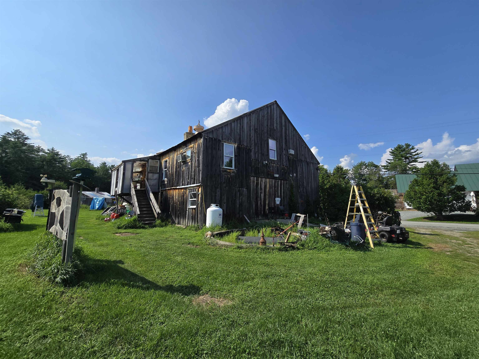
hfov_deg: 106.2
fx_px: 180
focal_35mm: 13
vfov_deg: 89.9
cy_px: 180
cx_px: 240
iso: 50
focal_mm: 2.2
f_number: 2.2
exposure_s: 1/2586
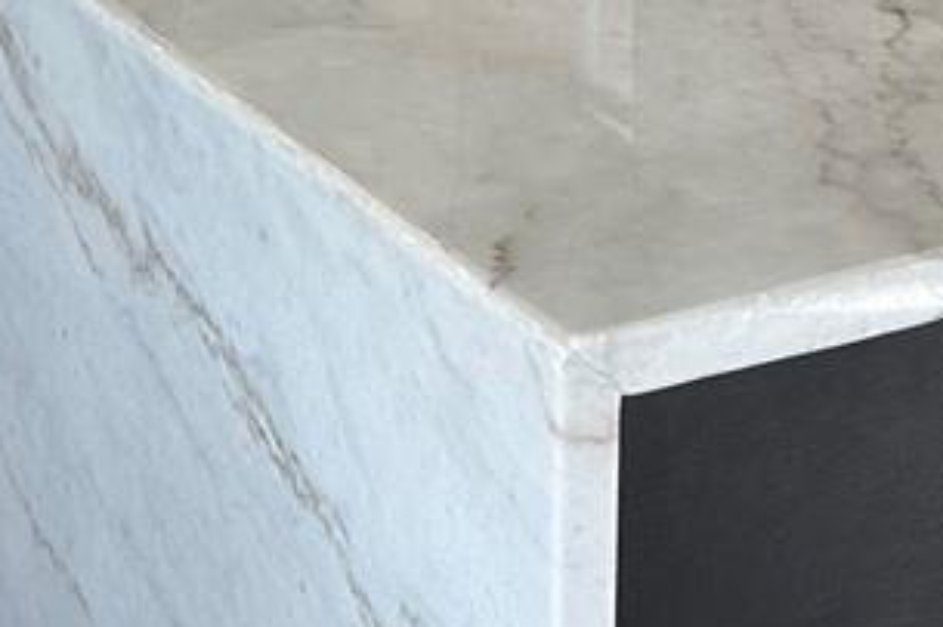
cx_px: 322
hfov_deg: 15.6
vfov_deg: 9.1
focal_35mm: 131
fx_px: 3429
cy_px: -1013
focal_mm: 6.86
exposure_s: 1/120
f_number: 1.78
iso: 125
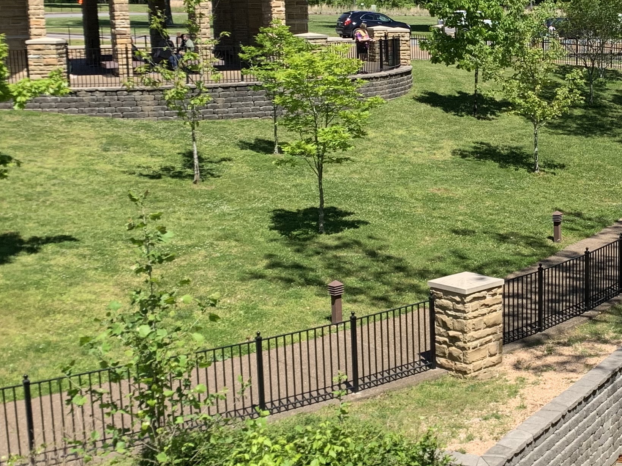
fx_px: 1150
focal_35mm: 64
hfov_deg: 28.9
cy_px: 213
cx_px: 571
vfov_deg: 22.9
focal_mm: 4.25
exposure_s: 1/1513
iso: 25
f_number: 1.8
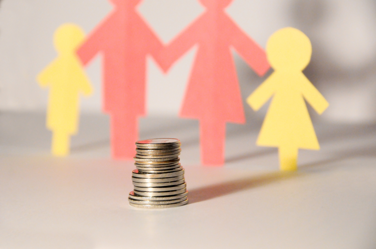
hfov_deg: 14.4
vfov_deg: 9.6
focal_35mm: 142
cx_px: 188
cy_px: 124
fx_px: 1486
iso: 3200
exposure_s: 1/1250
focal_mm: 95
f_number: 6.3
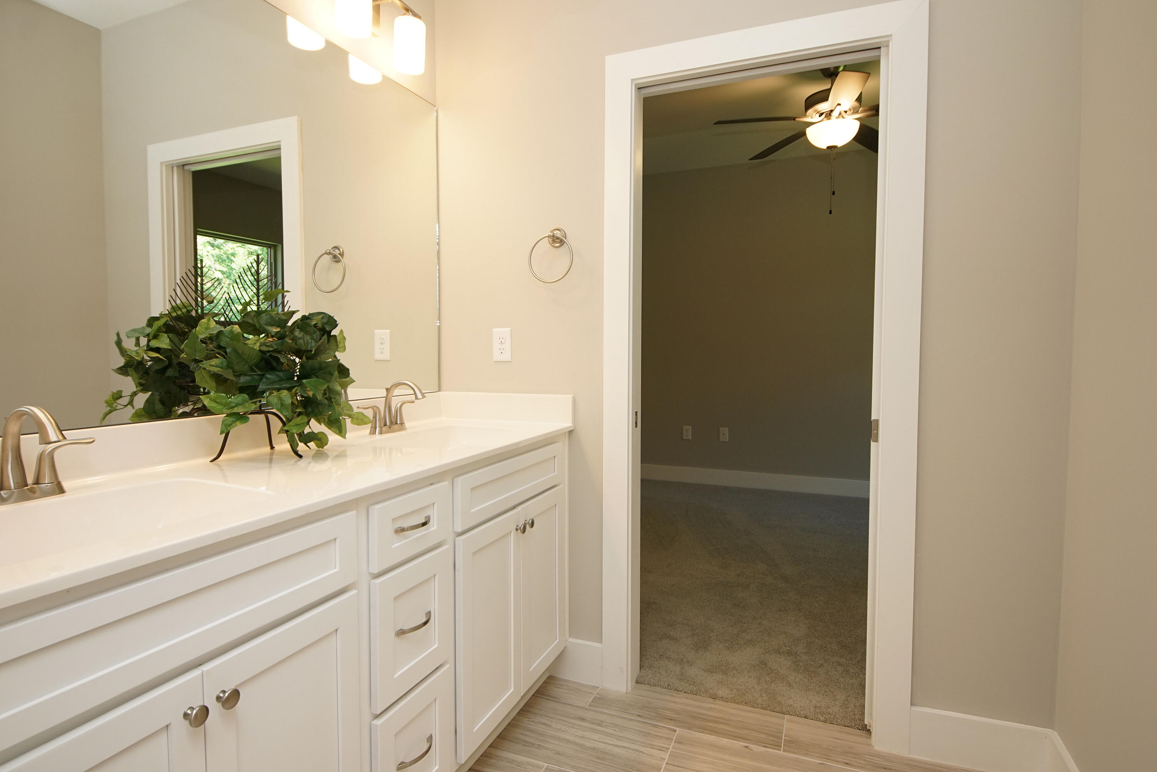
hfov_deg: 90.0
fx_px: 579
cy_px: 386
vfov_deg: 67.4
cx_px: 578
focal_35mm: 18
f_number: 4.5
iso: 400
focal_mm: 12
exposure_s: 1/60
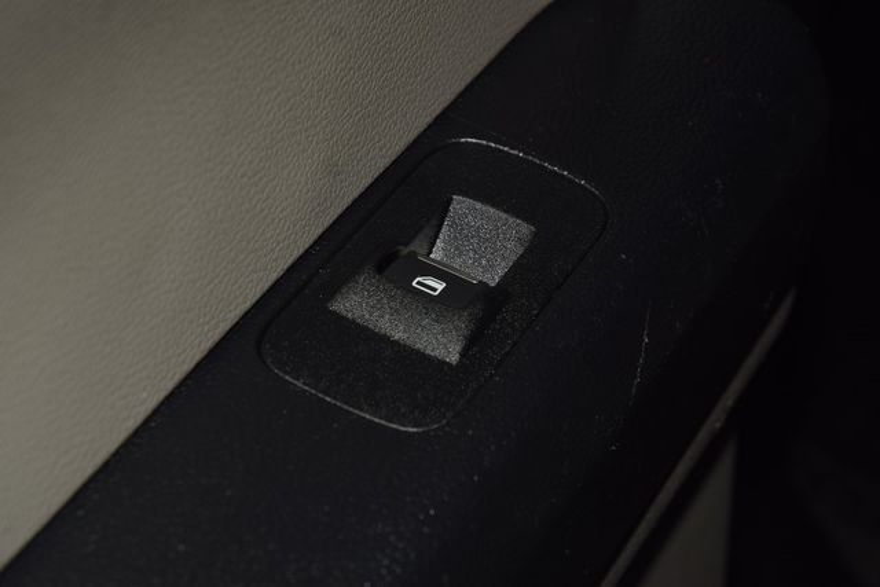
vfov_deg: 13.0
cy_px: 294
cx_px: 440
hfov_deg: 19.5
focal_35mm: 105
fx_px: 2567
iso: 100
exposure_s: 1/125
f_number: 8
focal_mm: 70
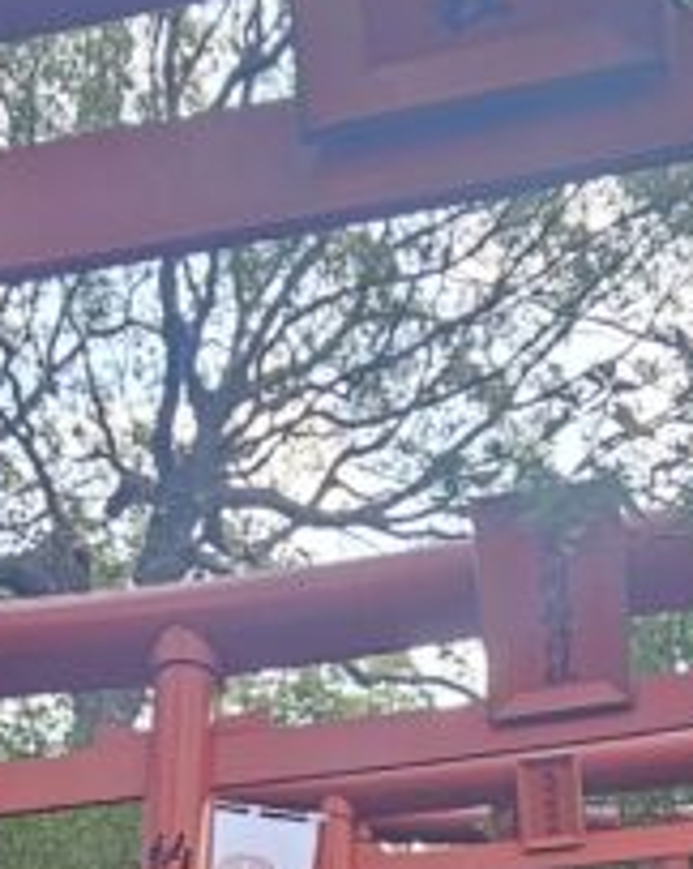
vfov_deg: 22.0
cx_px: 483
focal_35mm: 64
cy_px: 1447
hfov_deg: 23.7
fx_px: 1643
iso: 125
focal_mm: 2.2
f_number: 2.2
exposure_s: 1/50
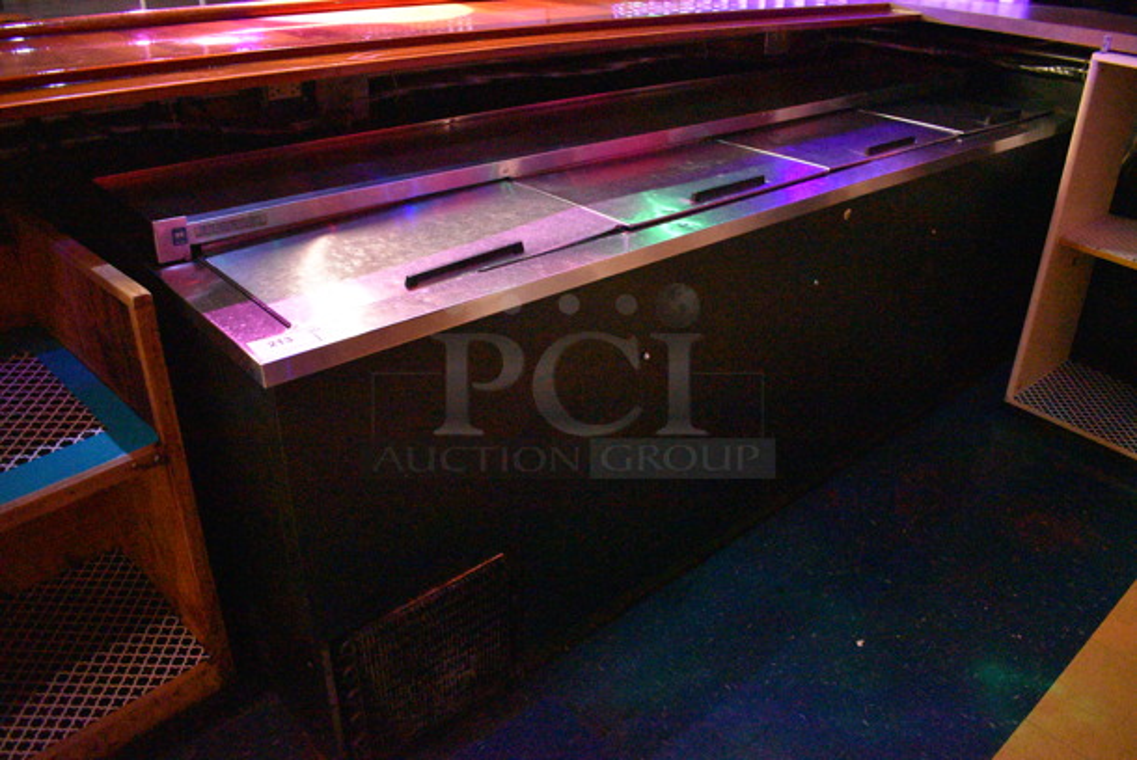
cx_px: 568
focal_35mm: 27
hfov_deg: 67.3
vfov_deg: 48.0
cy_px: 380
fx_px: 854
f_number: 3.5
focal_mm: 18
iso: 12800
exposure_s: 1/15
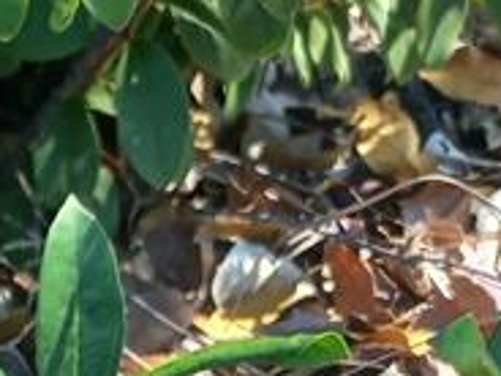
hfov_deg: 14.2
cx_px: -118
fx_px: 1939
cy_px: 698
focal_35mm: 134
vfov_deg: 10.4
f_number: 1.8
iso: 25
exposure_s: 1/50
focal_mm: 4.6
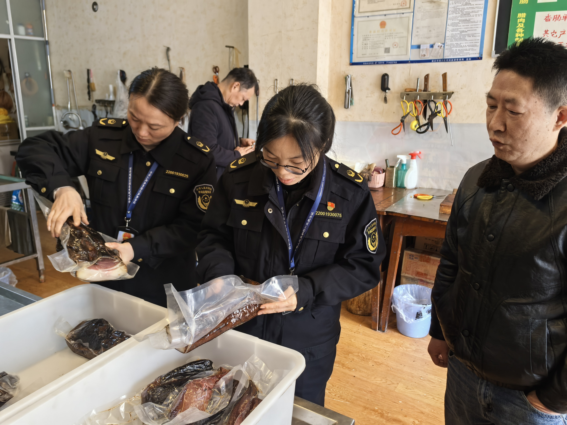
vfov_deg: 51.4
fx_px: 442
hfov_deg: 65.3
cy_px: 212
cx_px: 284
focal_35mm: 27
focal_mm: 5.75
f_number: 2
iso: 320
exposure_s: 1/50
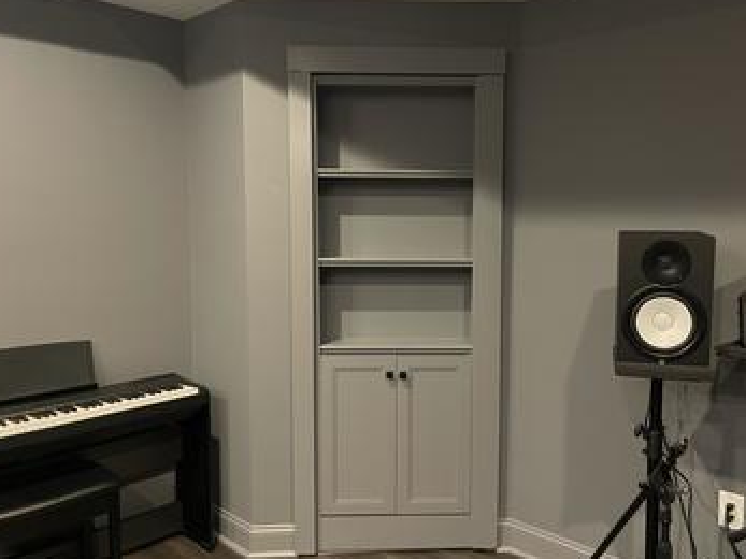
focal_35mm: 30
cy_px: 275
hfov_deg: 59.9
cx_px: 404
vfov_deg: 46.8
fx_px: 646
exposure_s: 1/30
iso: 800
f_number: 1.6
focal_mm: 5.1
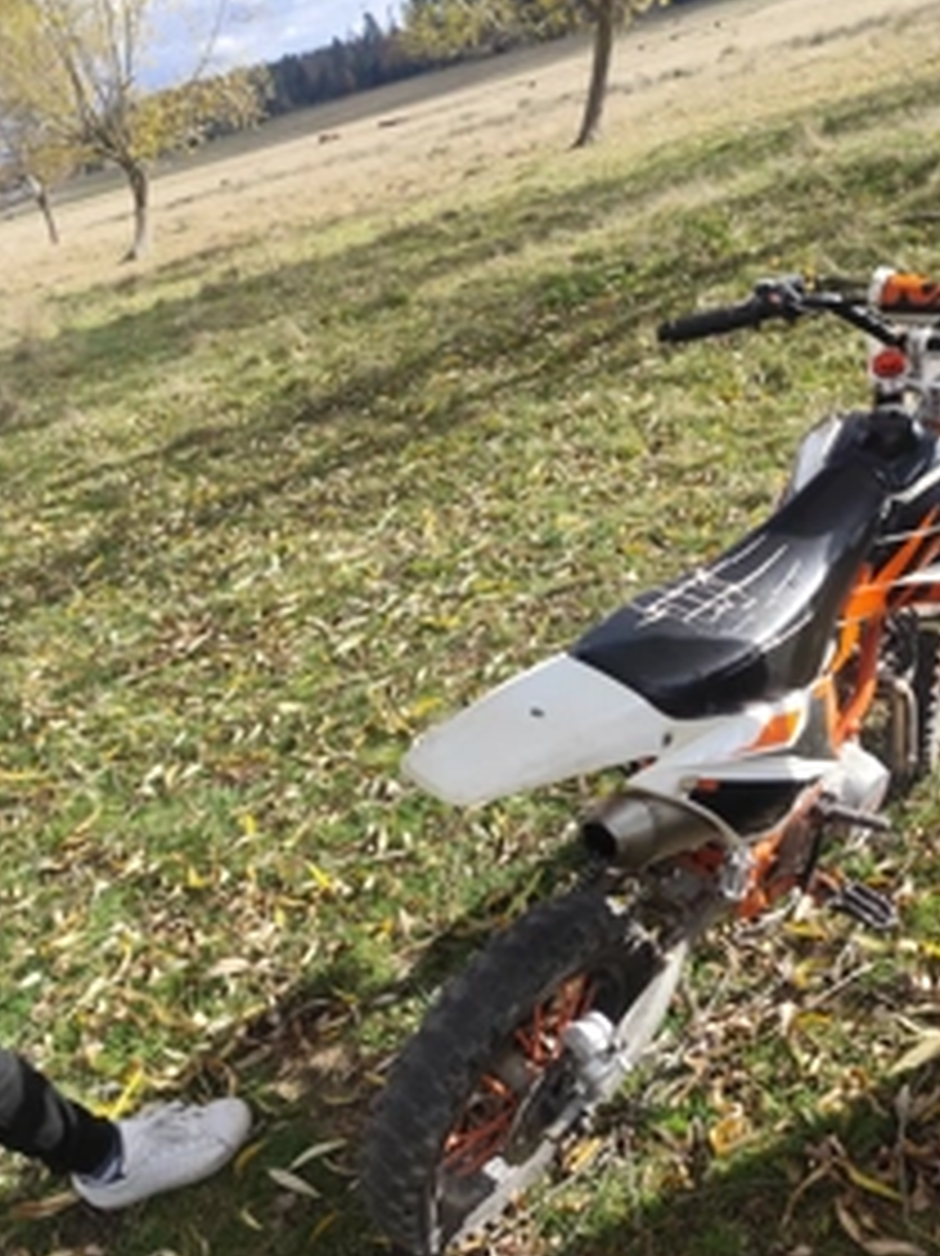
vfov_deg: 55.1
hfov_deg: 42.9
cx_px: 508
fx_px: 1196
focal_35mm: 33
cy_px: 725
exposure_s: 1/659
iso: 50
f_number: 1.65
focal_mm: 6.19
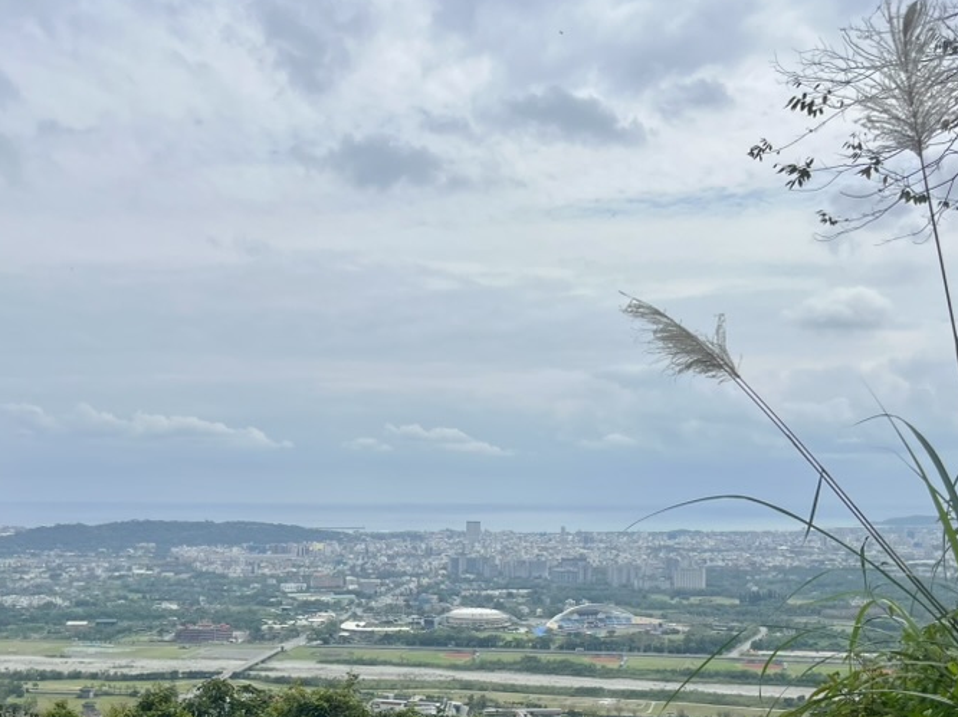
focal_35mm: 40
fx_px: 1107
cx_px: 400
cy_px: 532
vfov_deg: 35.2
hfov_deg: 46.6
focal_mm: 5.1
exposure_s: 1/7353
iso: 50
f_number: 1.6
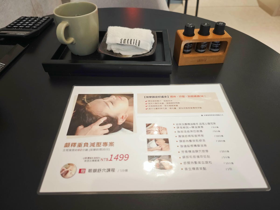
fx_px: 186
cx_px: 140
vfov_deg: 58.9
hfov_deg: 73.9
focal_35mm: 23
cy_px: 105
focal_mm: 8.72
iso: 400
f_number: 1.63
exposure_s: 1/60
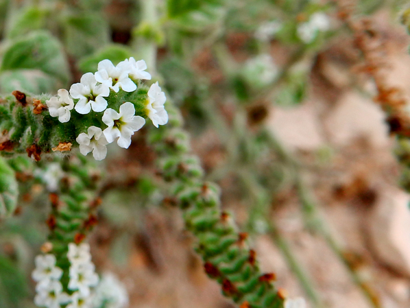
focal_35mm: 61
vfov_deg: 24.0
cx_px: 65
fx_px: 723
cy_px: 117
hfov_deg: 30.7
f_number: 4
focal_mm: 5.7
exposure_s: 1/125
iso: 80
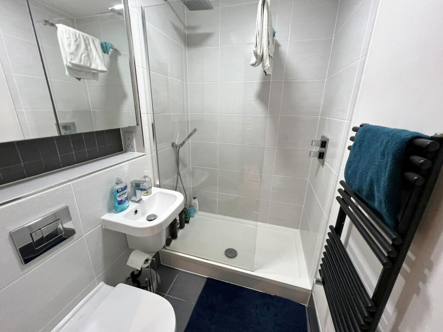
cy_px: 166
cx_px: 222
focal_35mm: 13
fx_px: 166
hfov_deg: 106.2
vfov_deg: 89.9
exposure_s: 1/100
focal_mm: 1.57
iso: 200
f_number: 1.8
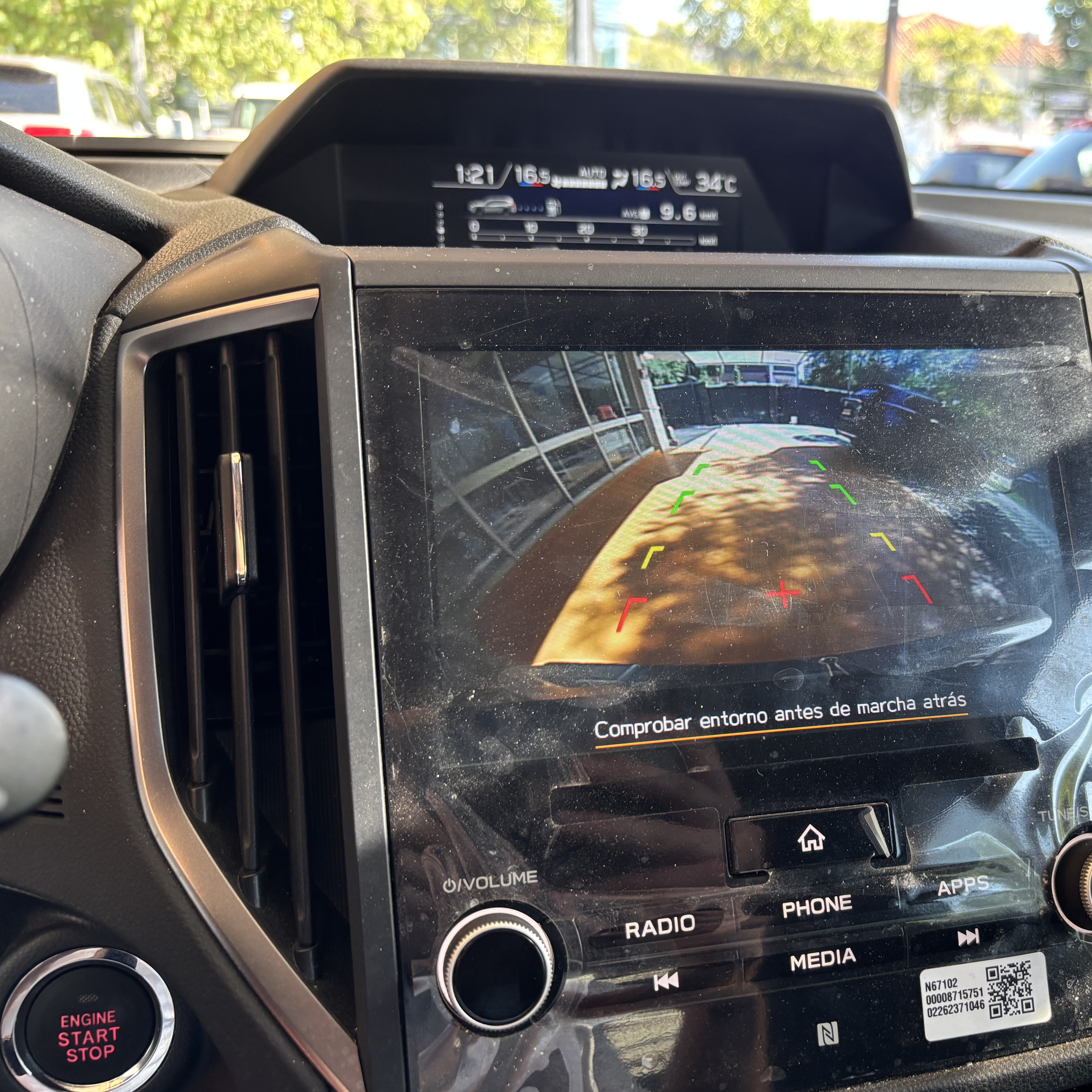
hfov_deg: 51.7
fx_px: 1106
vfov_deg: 52.5
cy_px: 545
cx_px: 715
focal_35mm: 31
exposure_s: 1/102
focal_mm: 5.96
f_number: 1.6
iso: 125
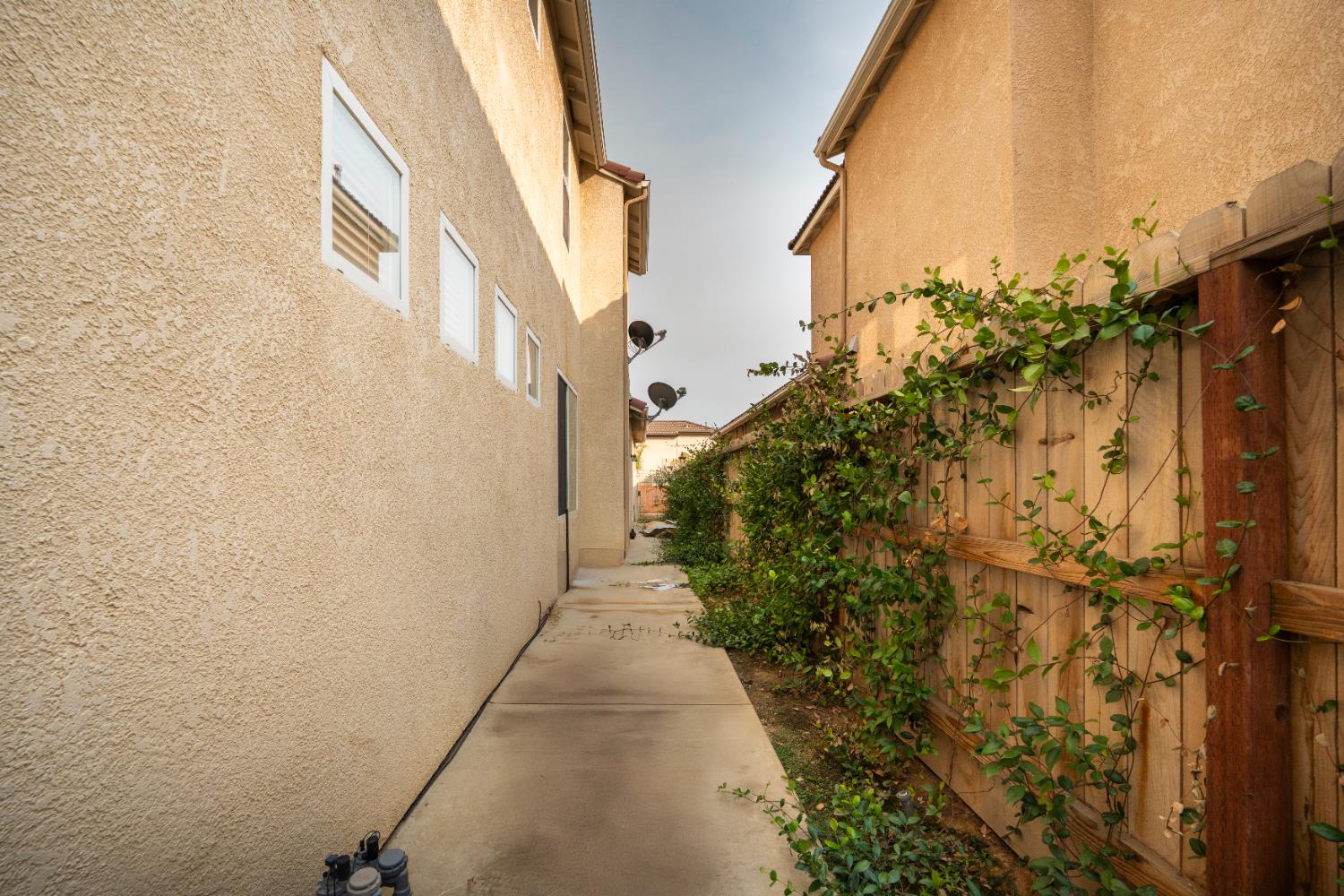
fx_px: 523
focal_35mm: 14
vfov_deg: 81.2
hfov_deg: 104.3
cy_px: 448
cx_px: 672
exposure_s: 1/250
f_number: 9
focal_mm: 14
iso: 320
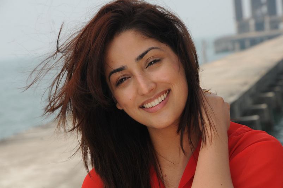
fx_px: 1236
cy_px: 94
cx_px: 142
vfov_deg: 8.7
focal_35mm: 158
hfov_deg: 13.1
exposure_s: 1/250
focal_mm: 105
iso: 200
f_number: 10
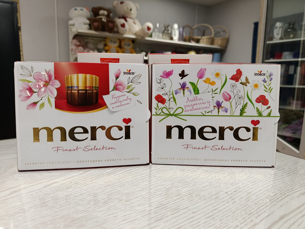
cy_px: 114
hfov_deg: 73.8
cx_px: 152
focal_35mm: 23
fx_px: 203
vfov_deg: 59.0
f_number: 1.65
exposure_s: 1/100
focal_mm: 6.11
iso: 384
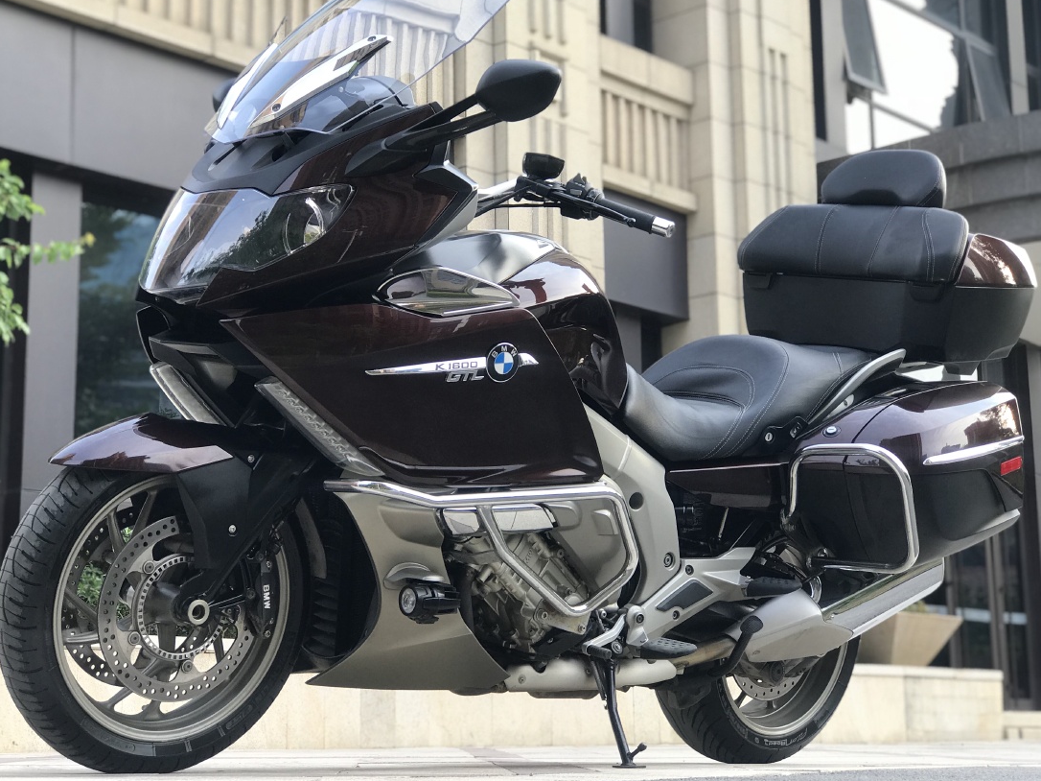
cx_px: 497
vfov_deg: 23.3
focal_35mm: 63
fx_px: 1894
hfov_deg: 30.7
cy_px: 356
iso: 20
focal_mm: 6.6
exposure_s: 1/103
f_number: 2.8
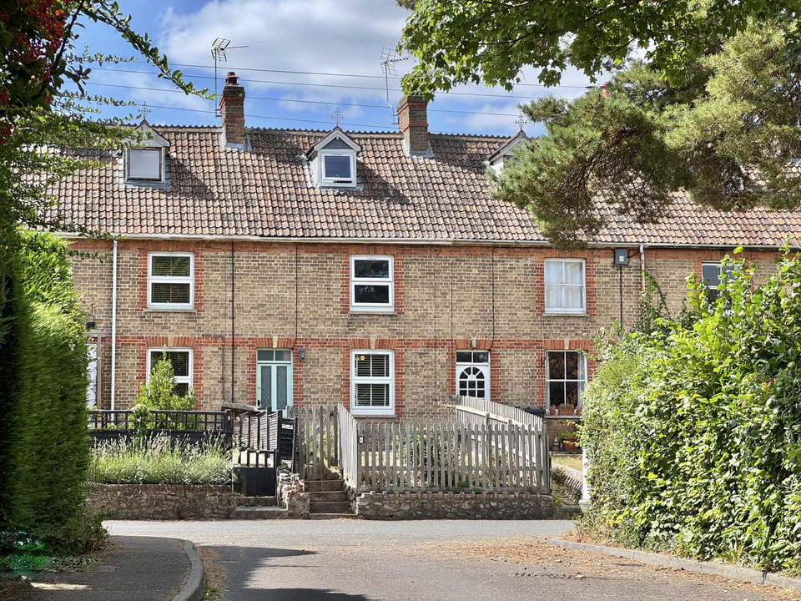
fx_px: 1782
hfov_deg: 25.3
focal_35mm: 77
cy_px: 300
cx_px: 400
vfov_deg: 19.1
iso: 25
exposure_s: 1/394
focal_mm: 9
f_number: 2.8
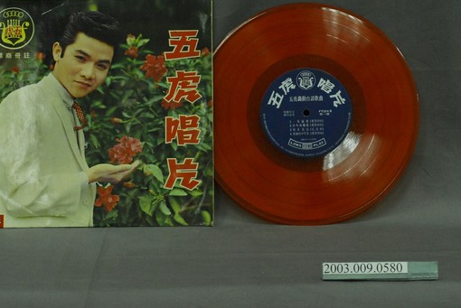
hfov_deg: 18.1
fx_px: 1448
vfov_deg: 12.1
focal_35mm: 113
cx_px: 202
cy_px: 123
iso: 1000
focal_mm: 60
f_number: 10
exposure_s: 1/20
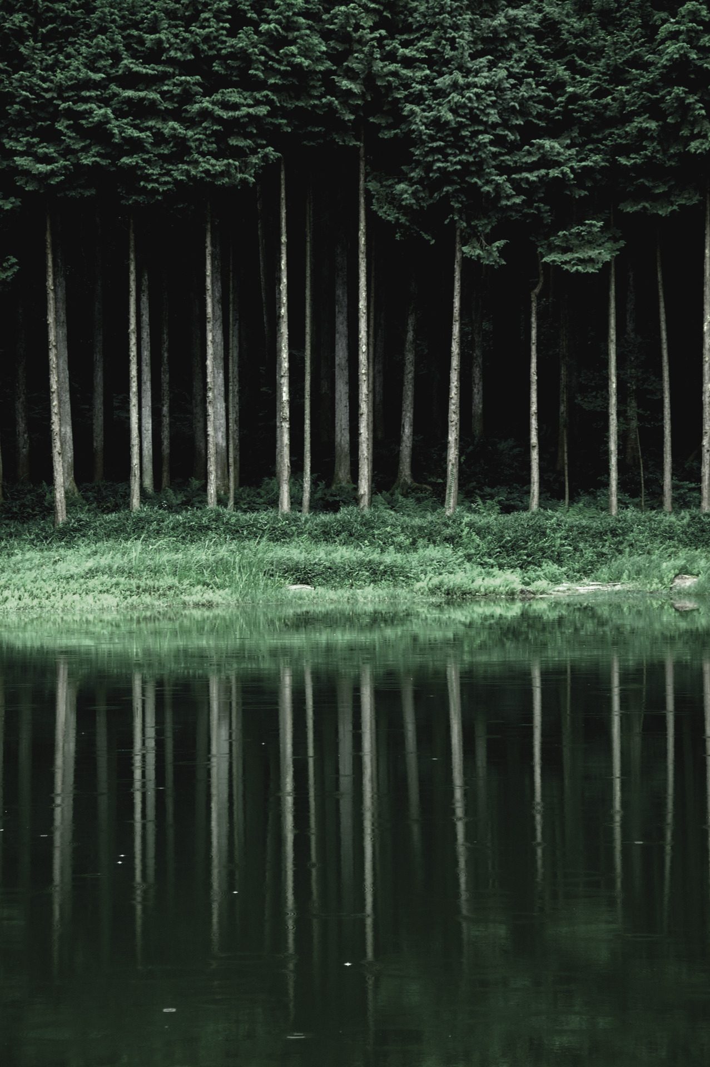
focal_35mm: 158
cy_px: 534
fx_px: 4667
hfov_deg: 8.7
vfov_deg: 13.0
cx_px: 355
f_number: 8
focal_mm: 105
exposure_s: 1/60
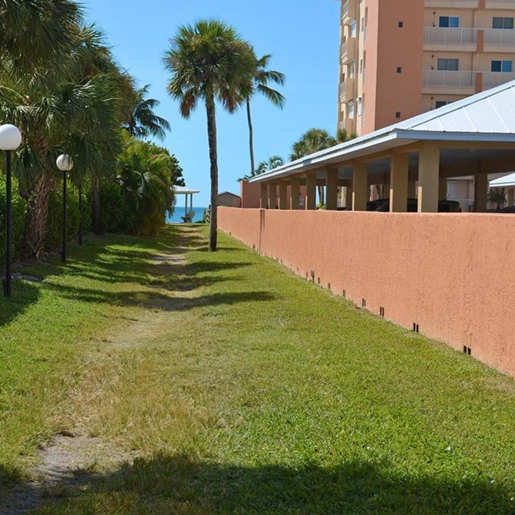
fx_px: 1313
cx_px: 196
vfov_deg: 22.2
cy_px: 256
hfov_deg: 22.1
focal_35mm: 78
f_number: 8
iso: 100
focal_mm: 40
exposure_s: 1/250
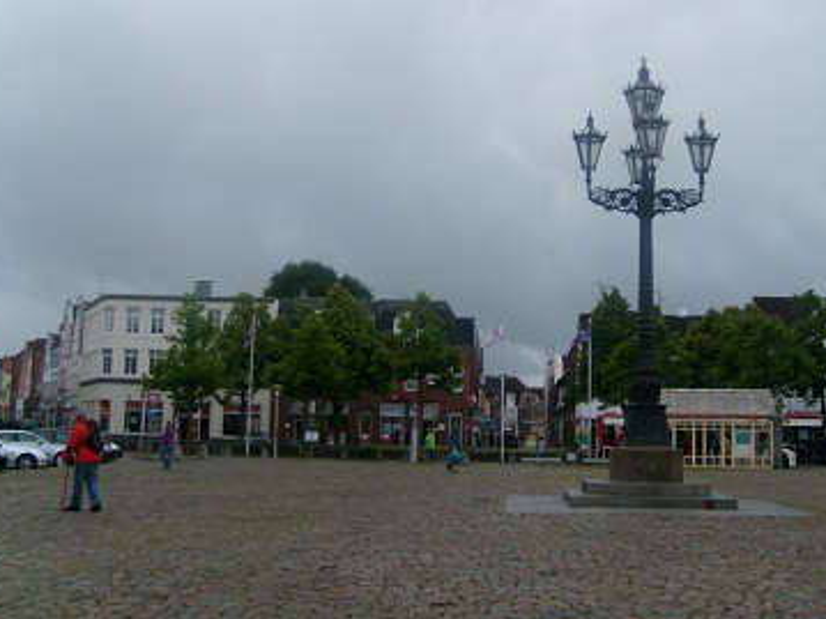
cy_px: 249
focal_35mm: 45
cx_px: 496
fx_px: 1073
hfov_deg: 41.9
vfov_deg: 32.1
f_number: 7.1
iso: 80
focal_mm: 5.8
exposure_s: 1/180
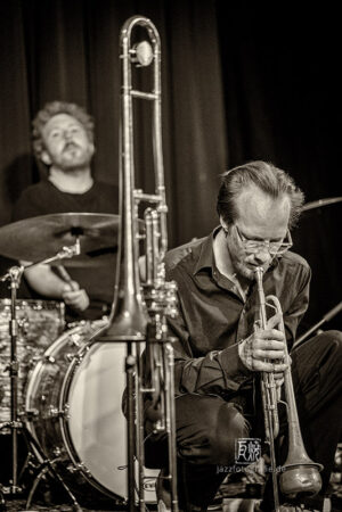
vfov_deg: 15.2
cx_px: 171
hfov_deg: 10.2
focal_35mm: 135
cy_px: 256
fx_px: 1924
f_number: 2.8
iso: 1250
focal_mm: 135
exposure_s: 1/125
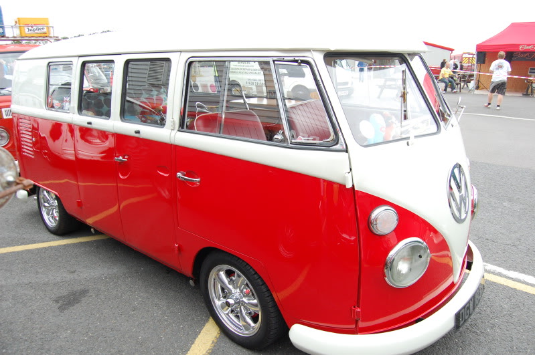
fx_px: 401
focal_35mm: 27
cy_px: 178
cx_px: 268
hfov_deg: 67.4
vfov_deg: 47.8
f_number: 5.6
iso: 400
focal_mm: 18
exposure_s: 1/125
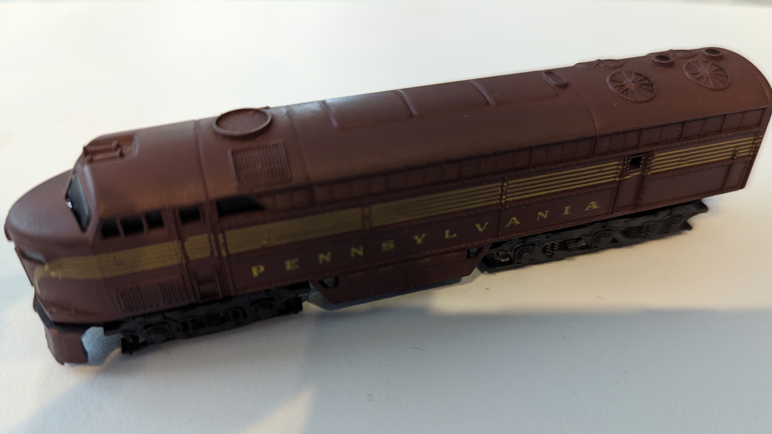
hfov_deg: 69.8
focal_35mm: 27
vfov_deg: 42.8
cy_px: 238
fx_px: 553
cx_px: 396
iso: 340
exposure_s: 1/30
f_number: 1.85
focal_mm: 6.81
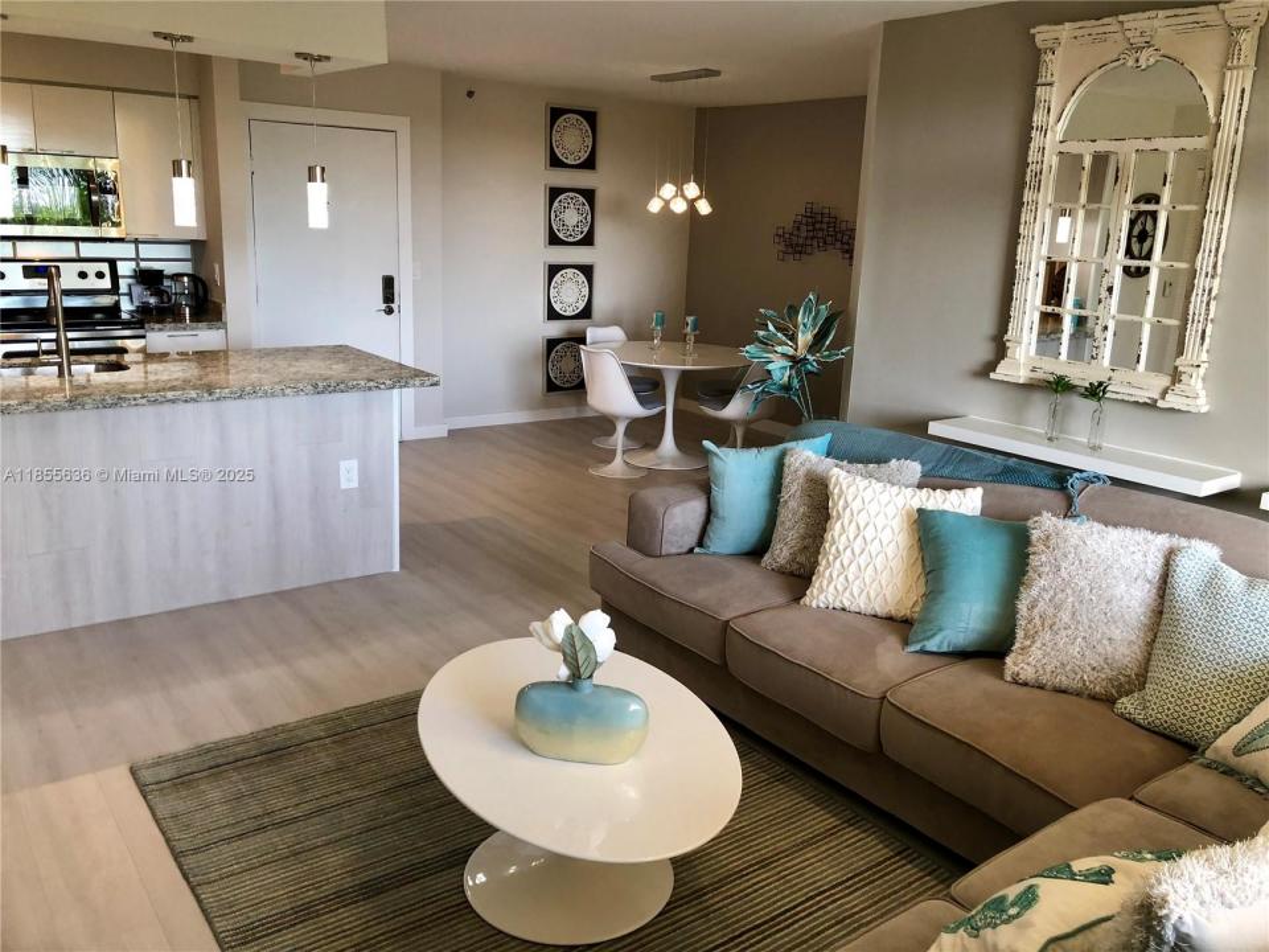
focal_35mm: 28
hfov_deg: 63.4
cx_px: 634
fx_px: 1026
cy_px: 476
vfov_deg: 49.7
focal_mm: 4
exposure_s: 1/40
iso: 32
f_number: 1.8
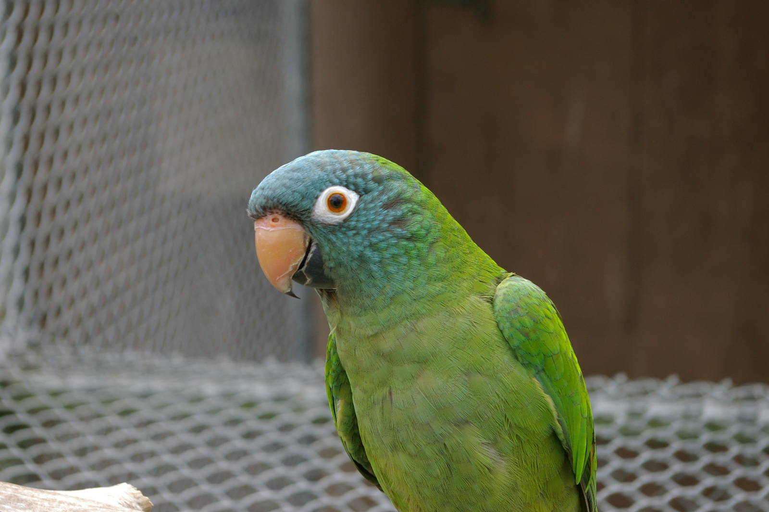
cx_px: 384
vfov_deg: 16.5
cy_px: 256
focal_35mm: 82
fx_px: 1761
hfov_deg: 24.6
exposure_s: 1/250
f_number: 8
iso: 400
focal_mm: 55
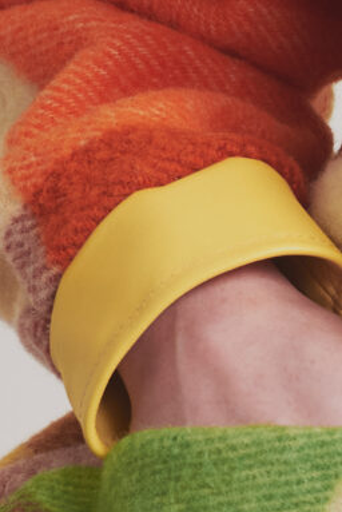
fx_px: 9032
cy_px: 438
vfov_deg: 3.2
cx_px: 874
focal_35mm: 635
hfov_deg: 2.2
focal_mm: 95
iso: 400
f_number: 10
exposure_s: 1/160
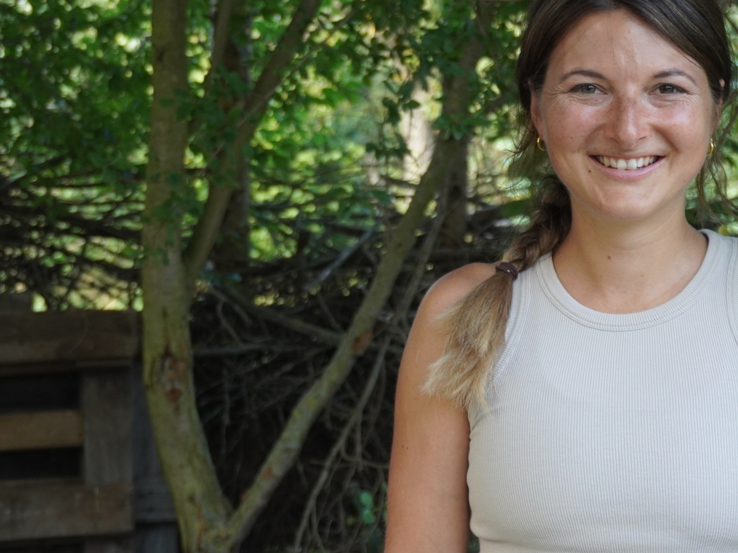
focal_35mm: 85
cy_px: 194
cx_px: 375
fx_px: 1807
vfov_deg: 17.4
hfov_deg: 23.1
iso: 800
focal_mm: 37
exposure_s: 1/160
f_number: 5.6
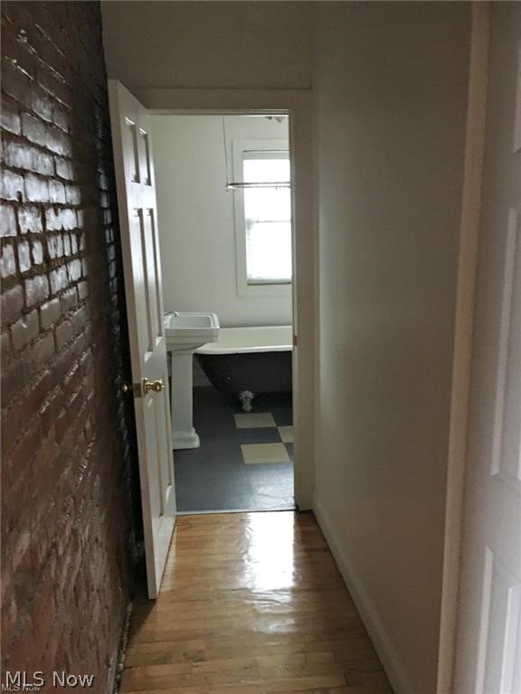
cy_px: 347
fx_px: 582
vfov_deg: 61.7
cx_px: 260
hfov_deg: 48.2
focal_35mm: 29
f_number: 2.2
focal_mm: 4.15
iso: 200
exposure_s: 1/20
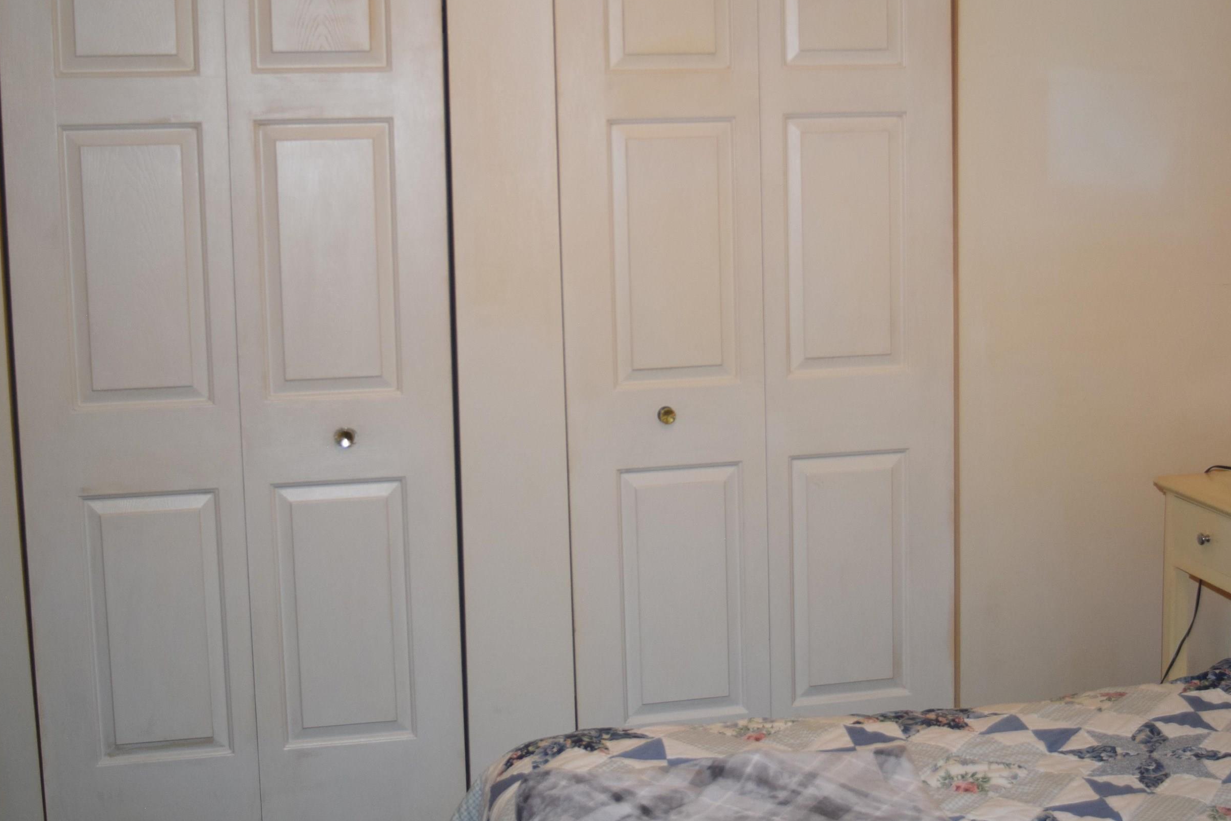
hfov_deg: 41.3
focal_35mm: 48
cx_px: 710
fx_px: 1629
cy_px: 310
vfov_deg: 28.2
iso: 800
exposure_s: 1/125
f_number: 5.6
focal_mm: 25
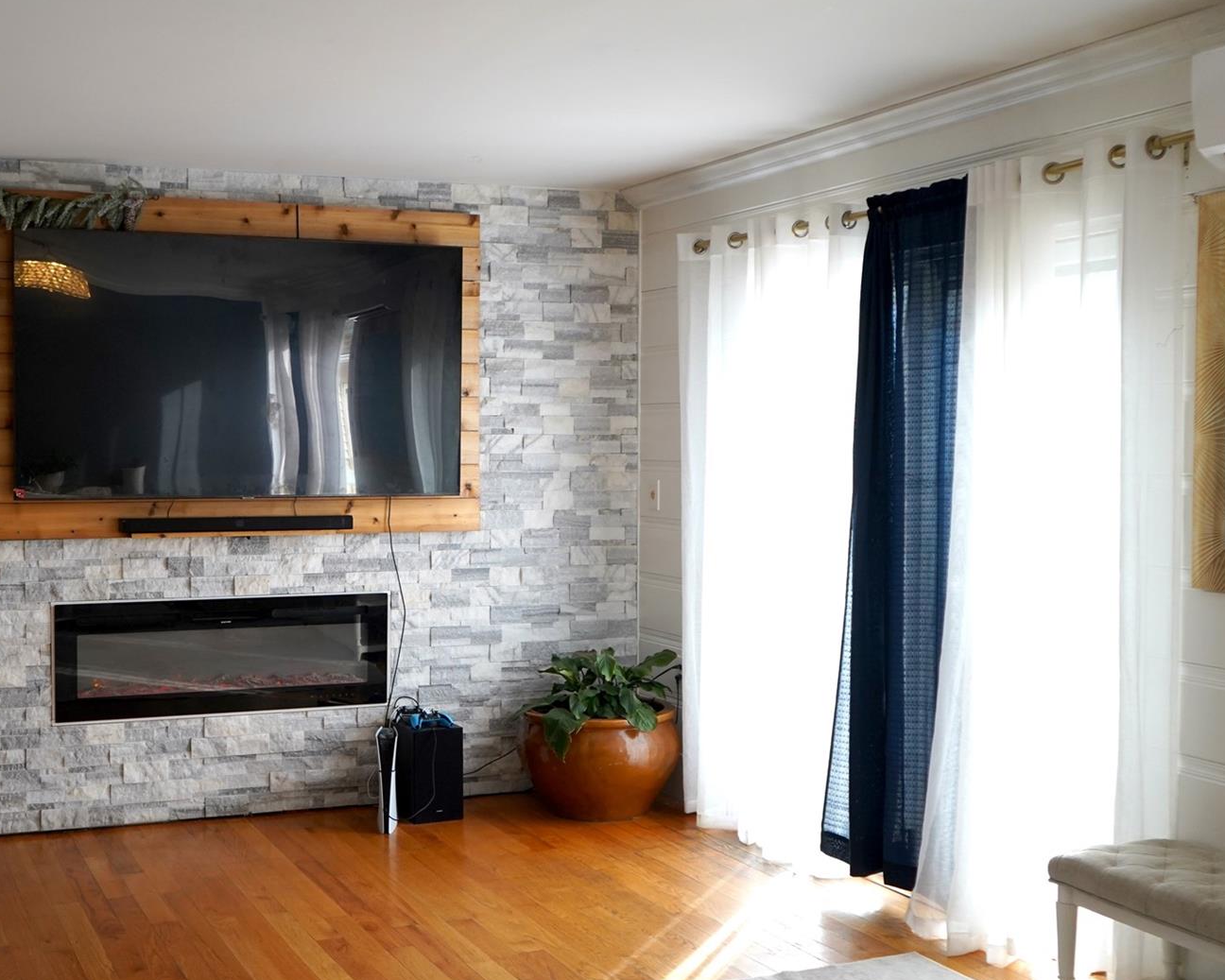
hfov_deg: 42.4
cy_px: 503
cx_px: 429
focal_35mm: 43
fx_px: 1559
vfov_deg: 34.9
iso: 1000
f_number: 3.5
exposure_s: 1/400
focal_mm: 29
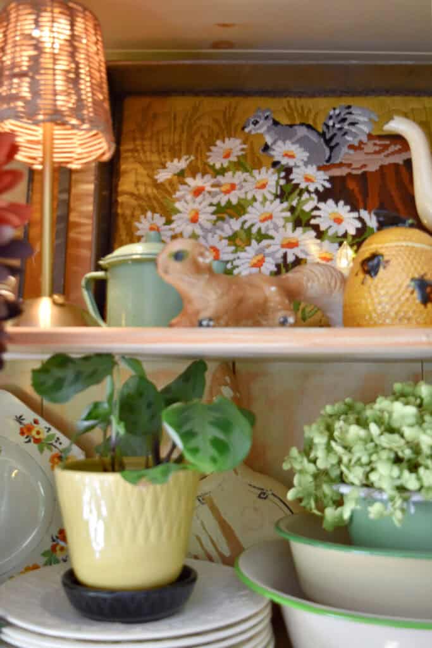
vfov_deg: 51.3
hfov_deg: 35.5
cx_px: 216
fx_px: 675
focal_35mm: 38
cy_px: 324
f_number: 4
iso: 720
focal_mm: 25
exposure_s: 1/60
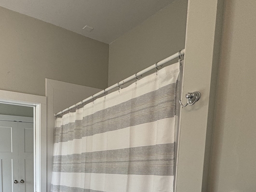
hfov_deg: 58.4
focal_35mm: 27
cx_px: 39
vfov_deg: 45.6
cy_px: 179
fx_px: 200
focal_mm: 2.22
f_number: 2.2
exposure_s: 1/120
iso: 100
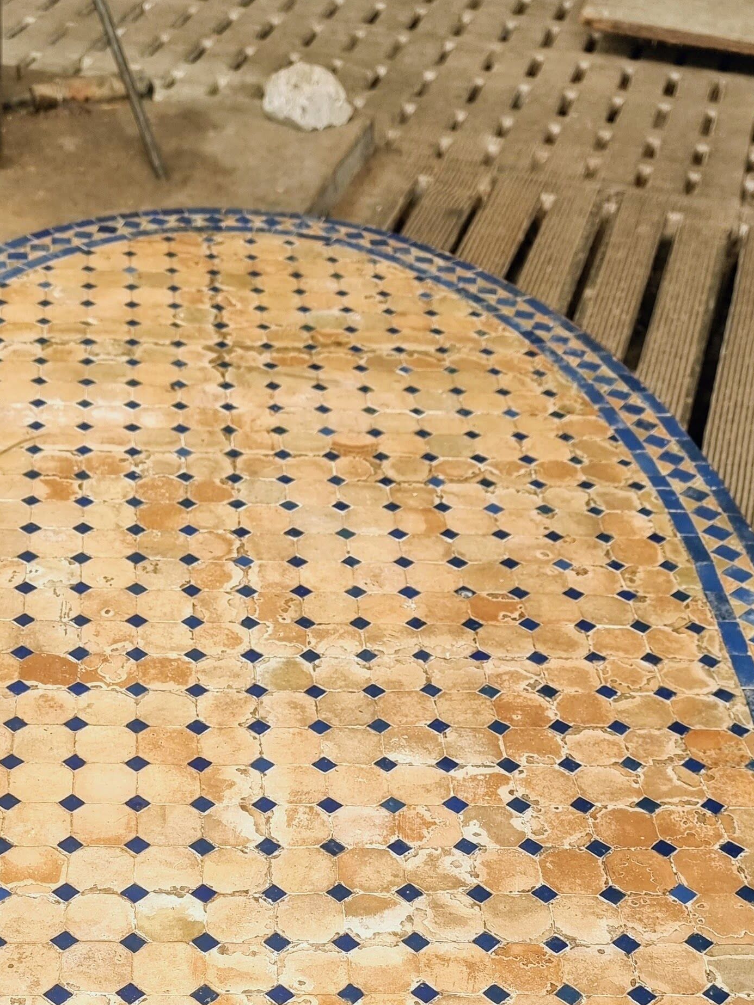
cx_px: 241
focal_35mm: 52
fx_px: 1510
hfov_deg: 27.8
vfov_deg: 32.9
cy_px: 1068
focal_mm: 6.7
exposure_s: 1/100
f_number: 1.8
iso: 50
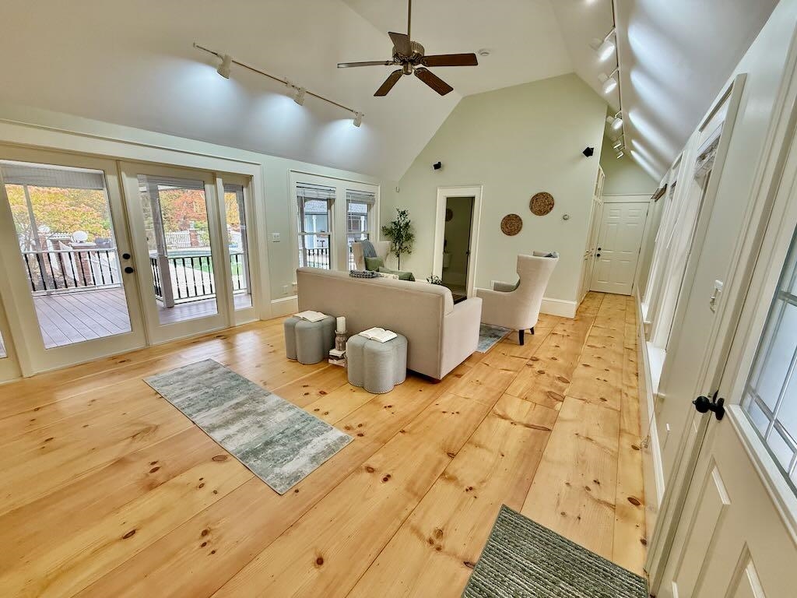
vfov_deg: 85.7
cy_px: 299
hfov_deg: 102.1
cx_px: 398
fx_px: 322
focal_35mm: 14
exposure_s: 1/120
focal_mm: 2.22
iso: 250
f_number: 2.2
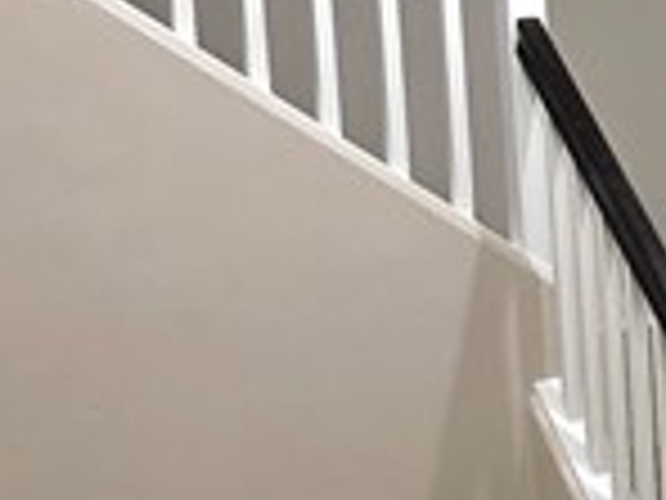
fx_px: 1732
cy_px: 230
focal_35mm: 90
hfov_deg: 18.3
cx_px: 1107
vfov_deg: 16.4
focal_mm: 2.2
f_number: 1.9
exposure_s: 1/60.2
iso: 400
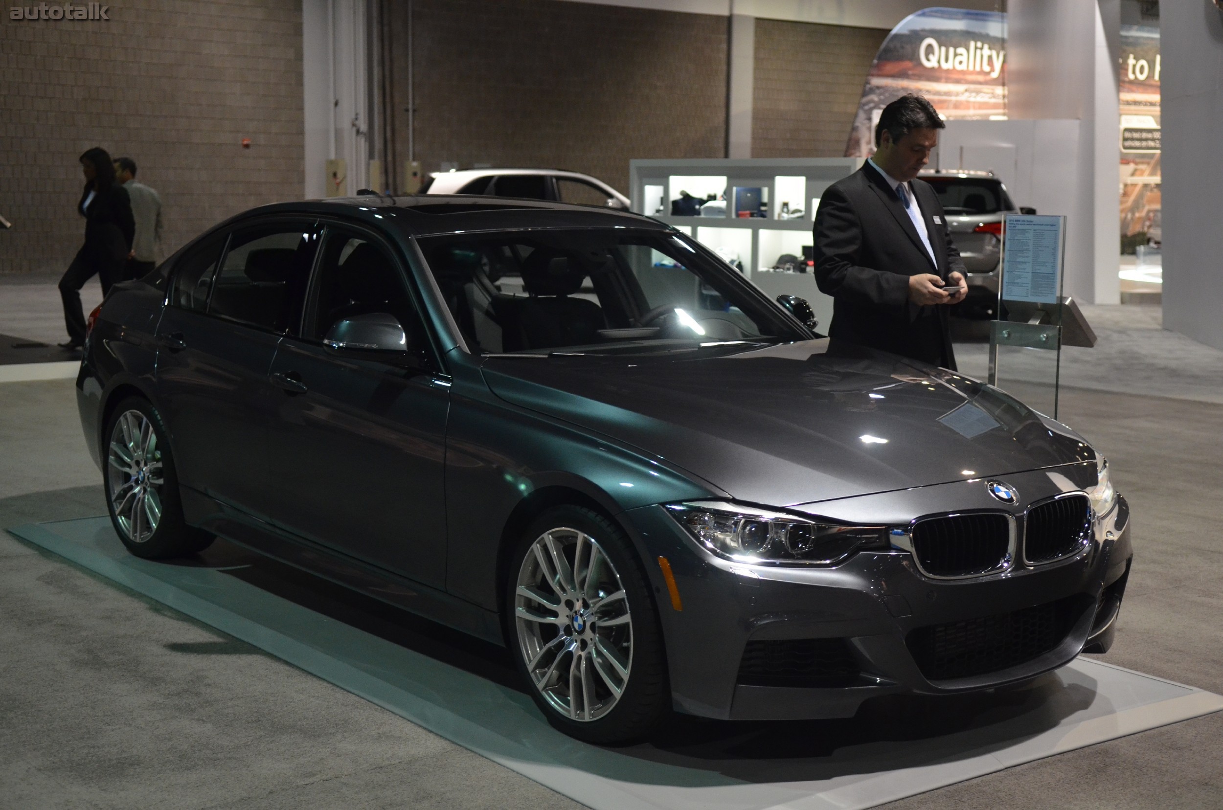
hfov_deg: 39.0
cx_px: 612
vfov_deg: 26.4
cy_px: 405
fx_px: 1729
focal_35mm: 51
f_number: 2.8
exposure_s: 1/60
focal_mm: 34
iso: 1600
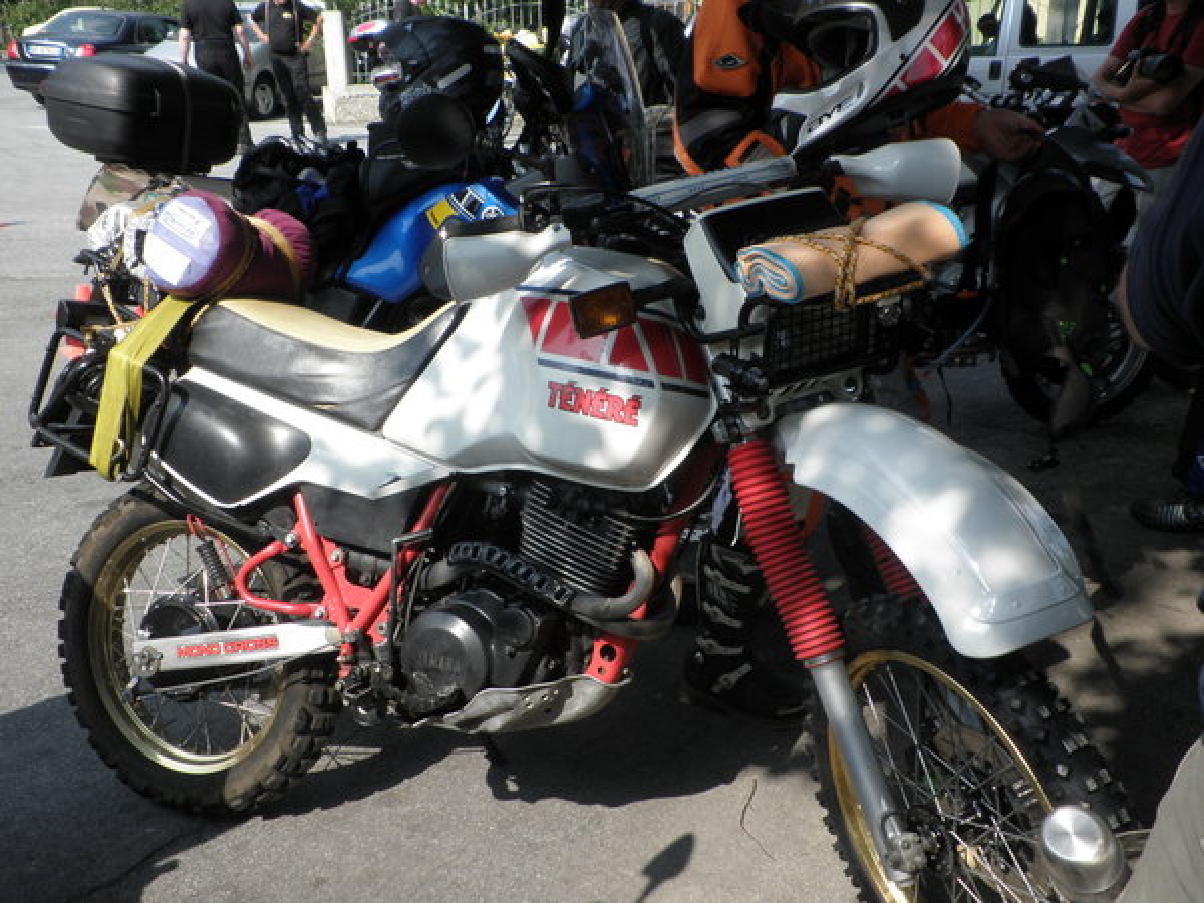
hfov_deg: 51.4
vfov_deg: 39.7
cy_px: 452
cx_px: 602
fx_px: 1252
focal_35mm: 36
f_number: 5.6
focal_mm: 6.3
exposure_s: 1/160
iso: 64
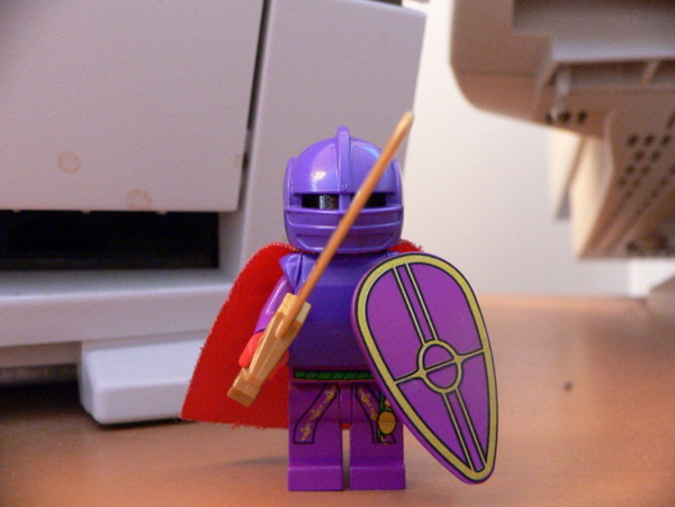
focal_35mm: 35
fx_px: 682
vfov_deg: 40.7
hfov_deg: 52.6
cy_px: 254
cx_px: 338
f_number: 2.8
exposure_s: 1/10
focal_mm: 4.6
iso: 400
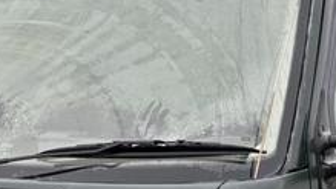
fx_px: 1033
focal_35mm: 116
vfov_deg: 10.1
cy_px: 270
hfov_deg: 18.4
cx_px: 114
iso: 100
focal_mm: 5.96
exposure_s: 1/122
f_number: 1.6
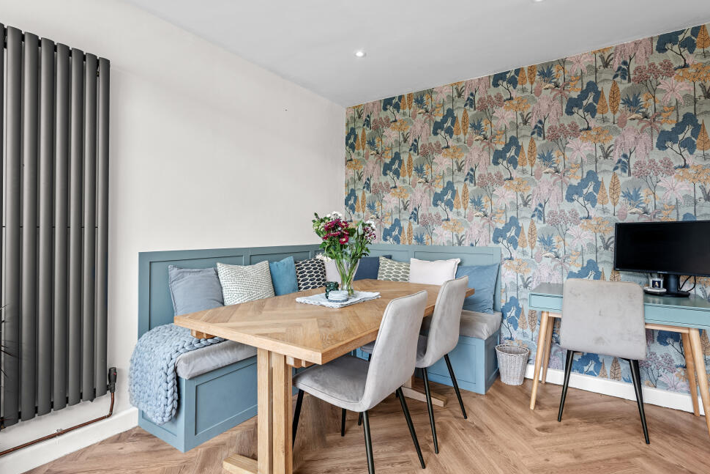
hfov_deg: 86.9
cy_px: 227
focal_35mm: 19
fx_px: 375
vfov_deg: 64.5
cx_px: 365
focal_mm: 17
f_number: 8
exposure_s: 1/8
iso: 400
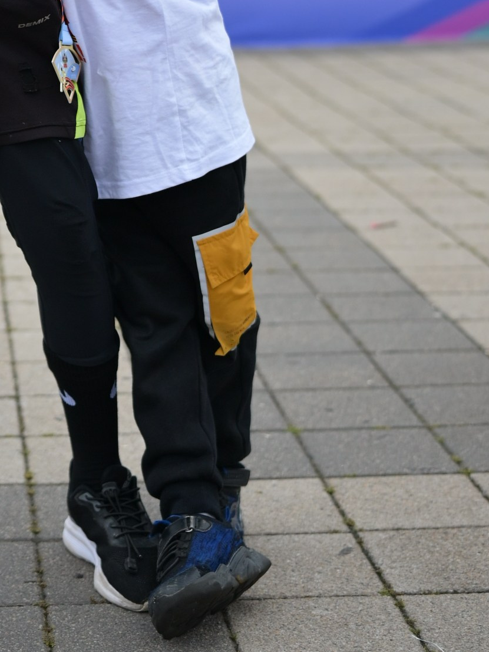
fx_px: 1732
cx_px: 18
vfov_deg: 20.3
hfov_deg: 15.8
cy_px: -62
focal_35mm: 92
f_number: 2
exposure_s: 1/6400
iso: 400
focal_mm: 35
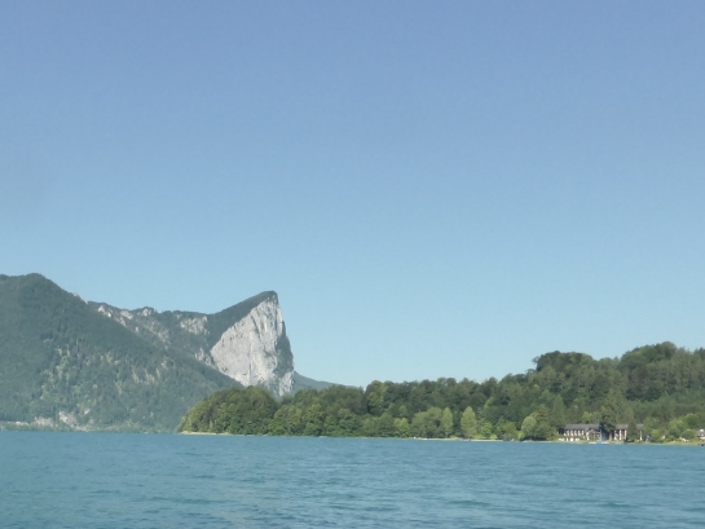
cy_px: 481
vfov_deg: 29.5
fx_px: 957
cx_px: 207
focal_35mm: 47
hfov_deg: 39.7
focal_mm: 4.3
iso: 200
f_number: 4.5
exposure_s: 1/640
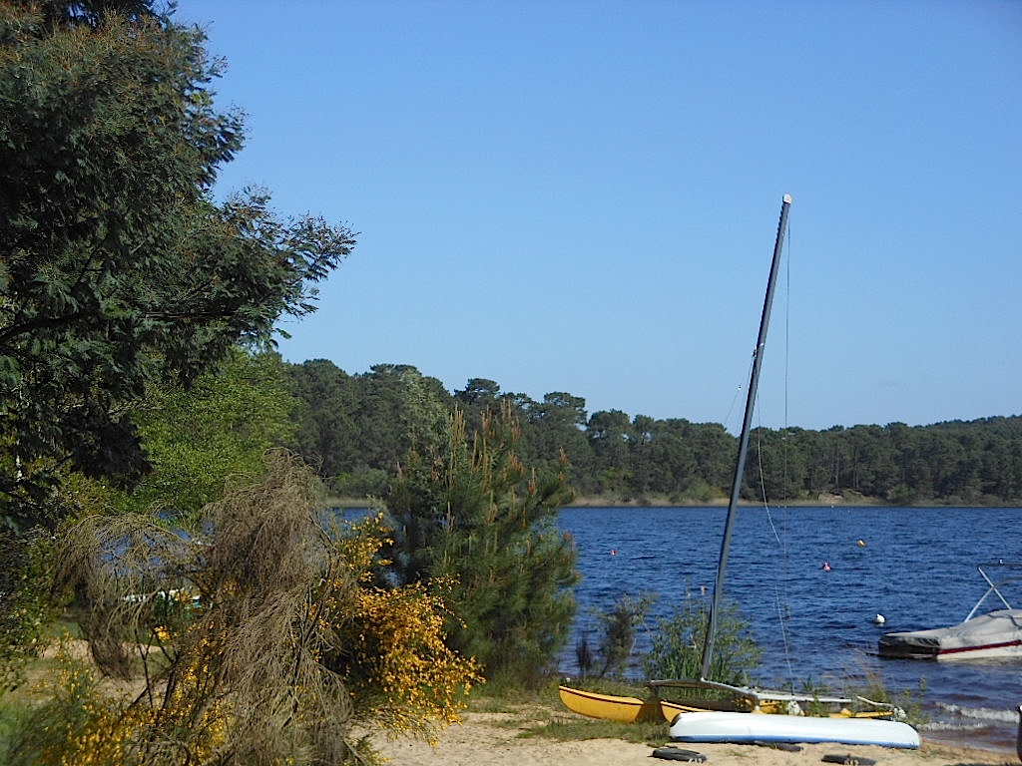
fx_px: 2244
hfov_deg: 25.7
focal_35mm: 76
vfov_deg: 19.4
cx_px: 511
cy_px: 383
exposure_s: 1/800
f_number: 4.4
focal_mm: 13.6
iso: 80
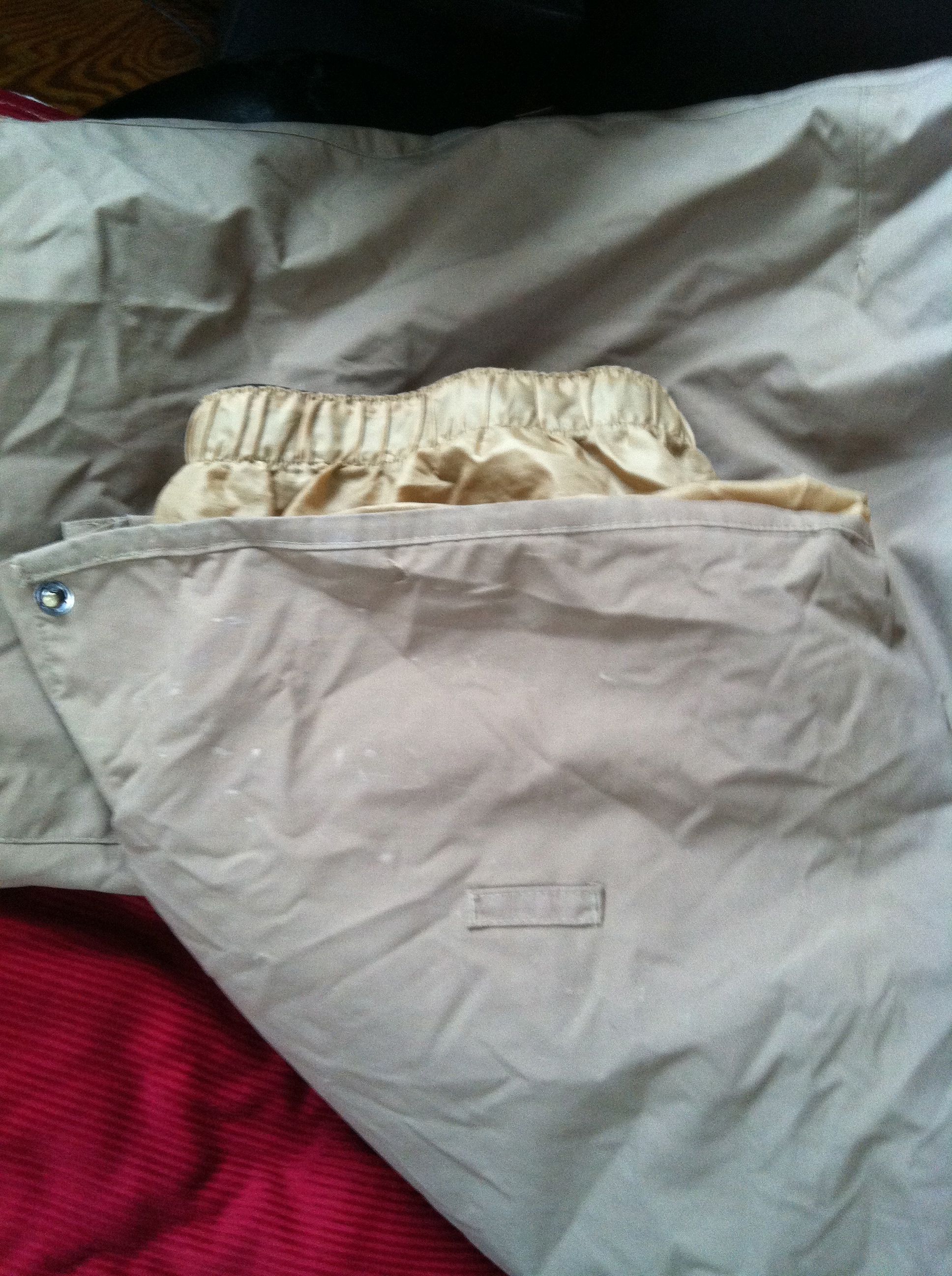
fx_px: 1287
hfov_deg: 40.6
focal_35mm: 35
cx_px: 476
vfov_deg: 52.7
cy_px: 638
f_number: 2.8
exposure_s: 1/17
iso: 250
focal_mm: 3.85
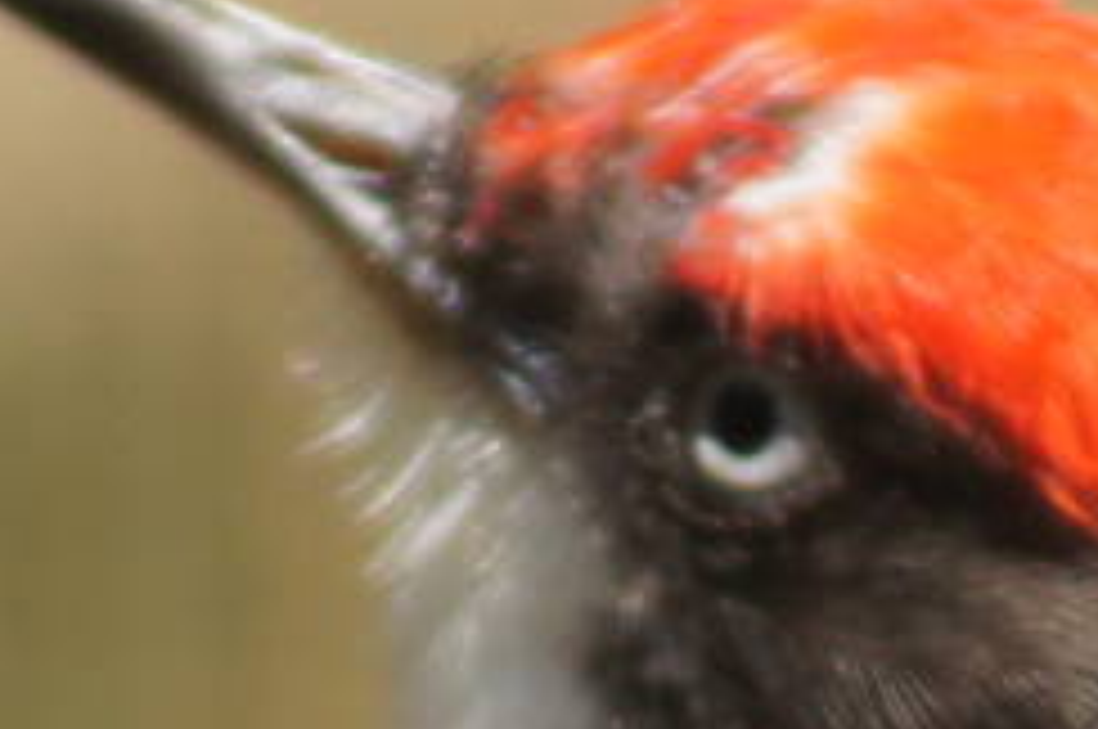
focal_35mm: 2955
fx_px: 90007
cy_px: 871
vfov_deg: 0.5
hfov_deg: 0.7
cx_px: 1040
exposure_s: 1/500
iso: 320
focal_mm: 300
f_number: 5.6
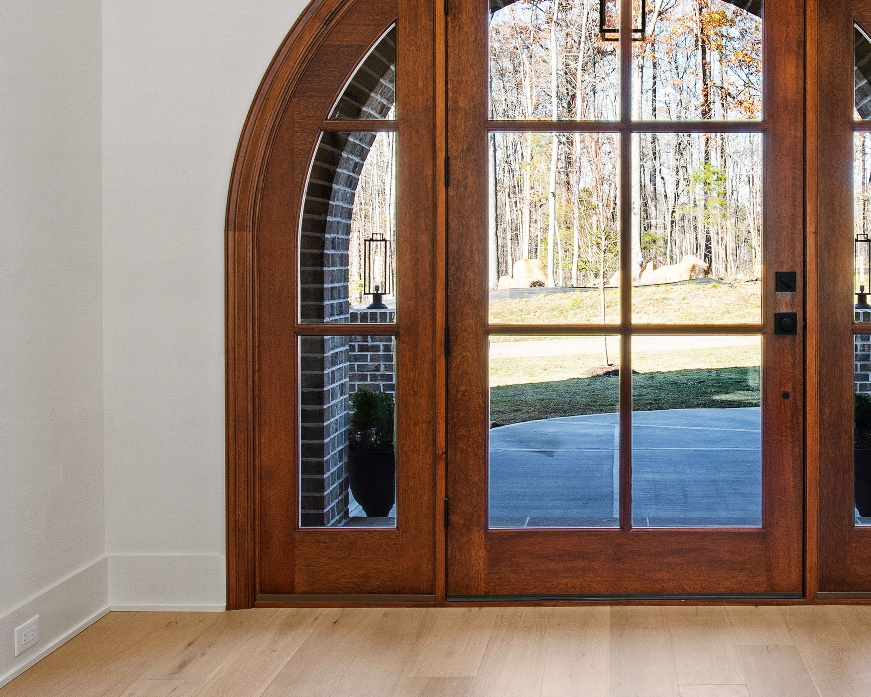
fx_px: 1020
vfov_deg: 37.3
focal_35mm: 40
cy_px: 239
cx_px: 637
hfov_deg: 44.9
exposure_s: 1/2.5
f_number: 8
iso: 100
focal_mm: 11.5
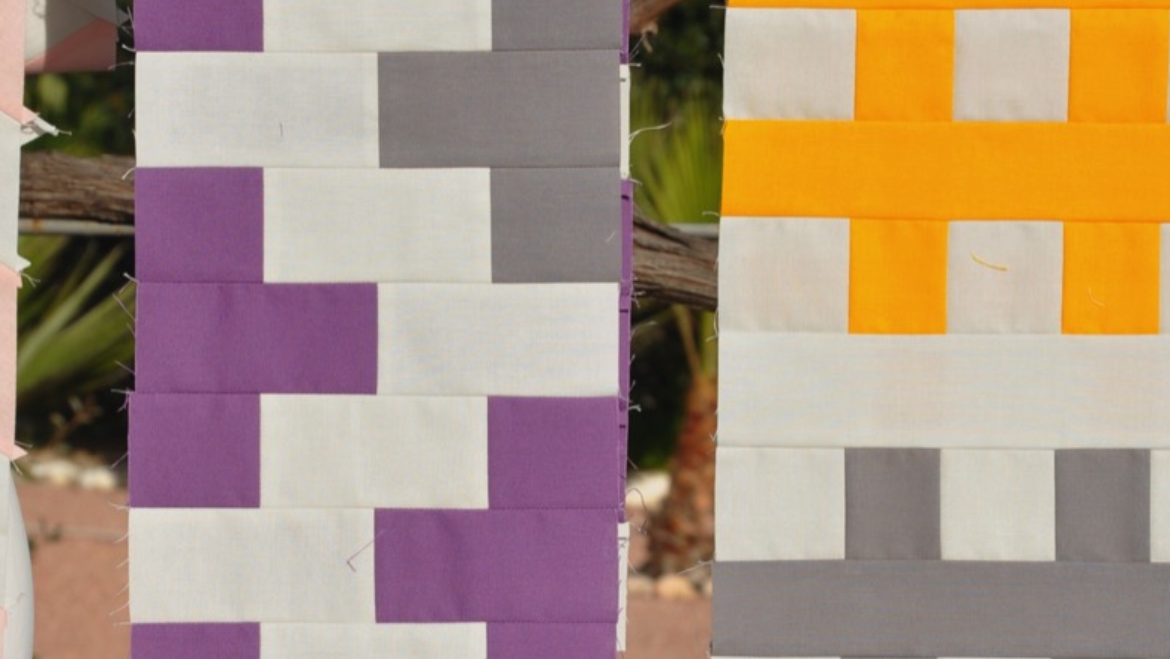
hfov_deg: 12.7
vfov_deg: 7.2
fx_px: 5244
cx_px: 446
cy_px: 602
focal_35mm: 169
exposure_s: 1/500
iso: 200
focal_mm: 56
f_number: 11
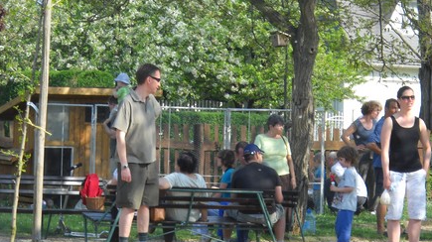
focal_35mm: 200
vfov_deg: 6.1
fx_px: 2289
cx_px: 263
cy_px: 93
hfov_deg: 10.8
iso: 64
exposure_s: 1/88
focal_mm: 24.03
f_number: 6.7
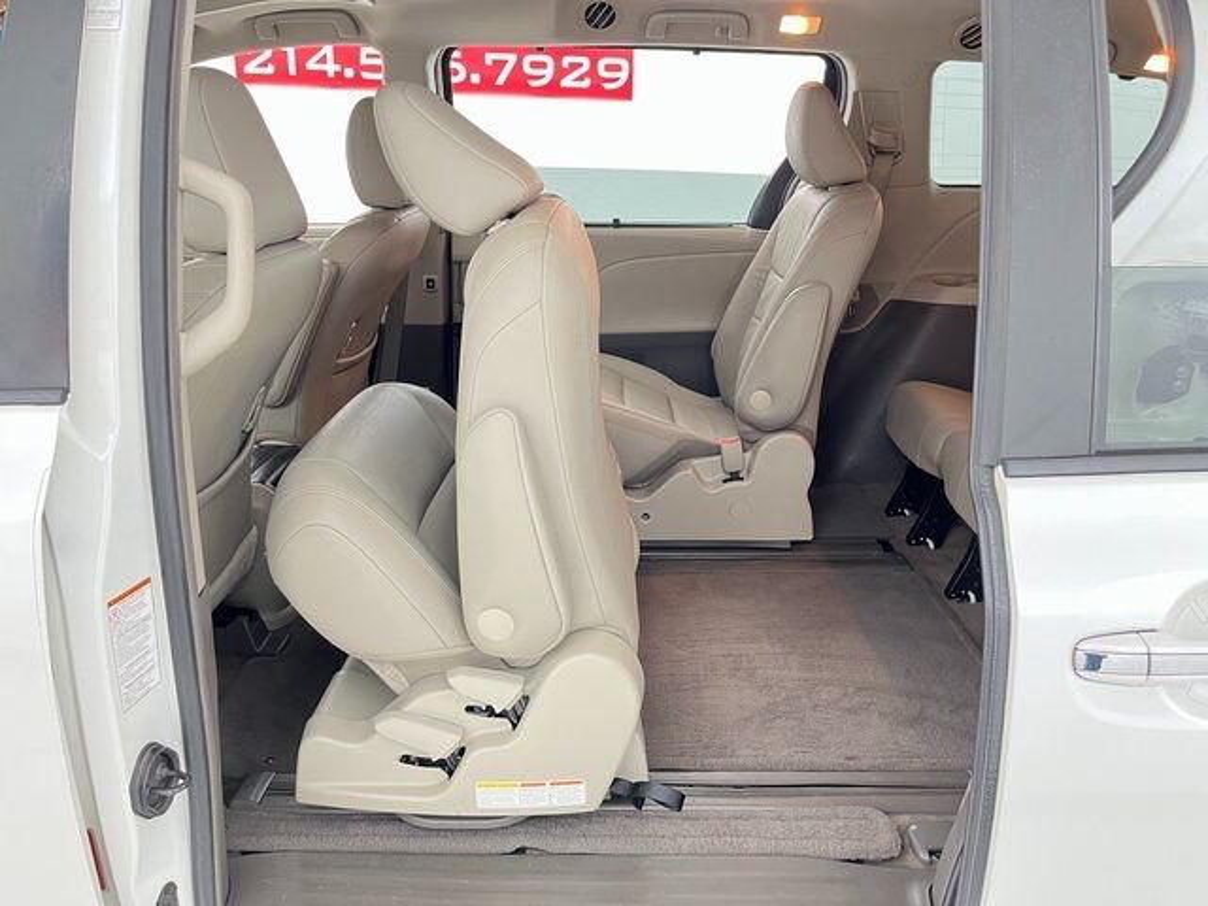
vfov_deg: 53.1
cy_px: 453
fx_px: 907
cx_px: 604
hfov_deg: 67.3
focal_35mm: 26
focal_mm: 5.1
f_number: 1.6
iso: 500
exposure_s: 1/30
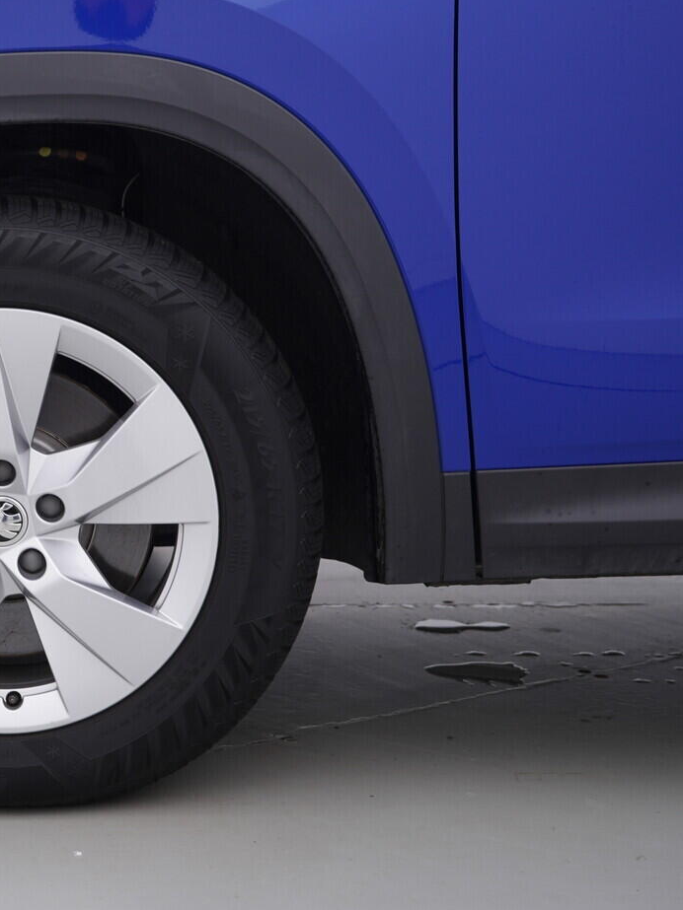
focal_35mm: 54
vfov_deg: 35.5
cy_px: 462
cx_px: 13
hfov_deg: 25.8
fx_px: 1421
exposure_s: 1/60
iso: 125
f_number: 4
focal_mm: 24
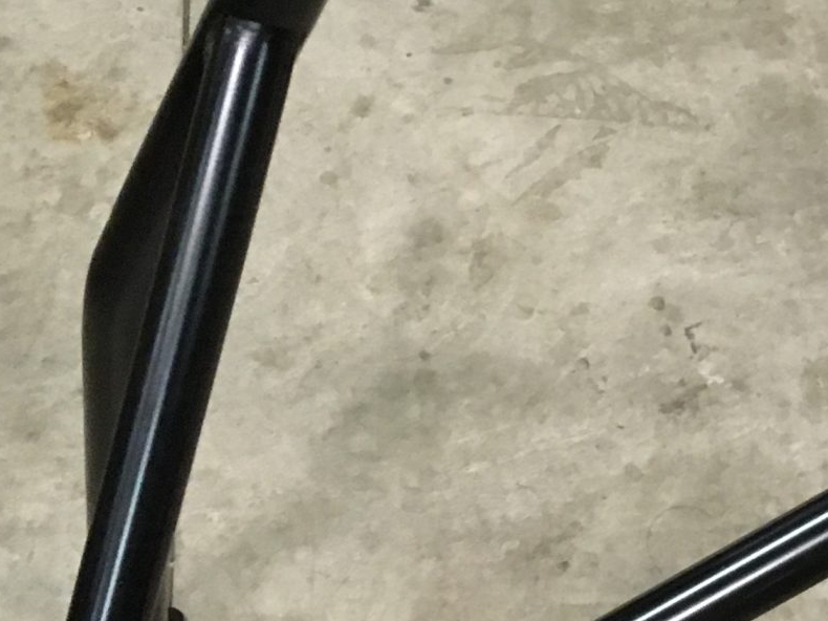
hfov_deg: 19.8
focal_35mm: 94
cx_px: 960
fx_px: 2248
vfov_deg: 15.6
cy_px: 133
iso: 200
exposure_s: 1/17
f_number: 2.2
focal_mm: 4.15
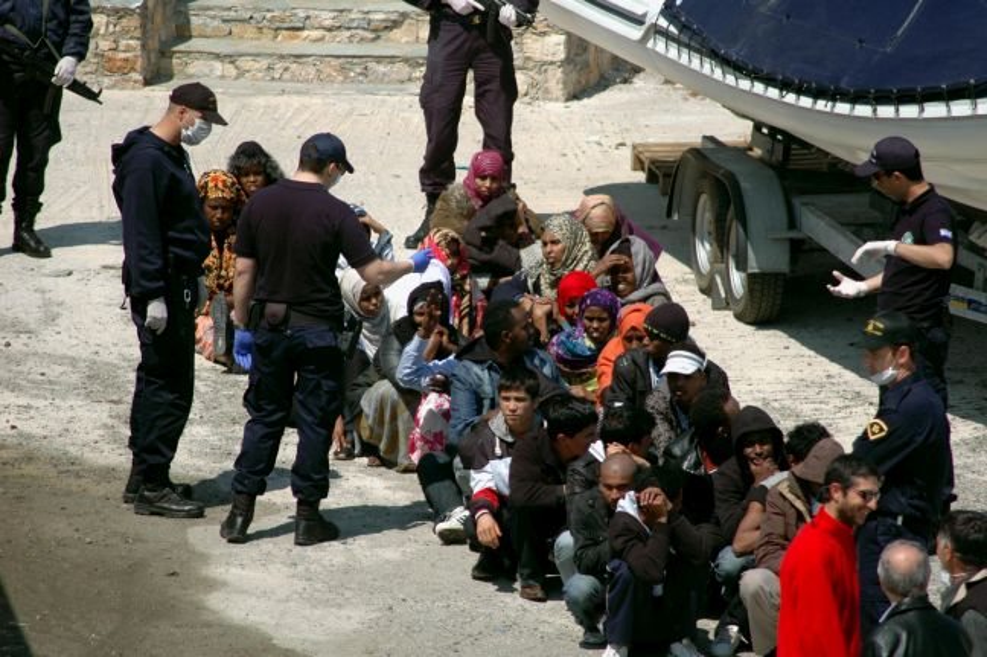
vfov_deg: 3.1
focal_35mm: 450
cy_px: 328
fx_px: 12328
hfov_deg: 4.6
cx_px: 494
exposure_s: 1/1250
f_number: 5.6
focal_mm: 300
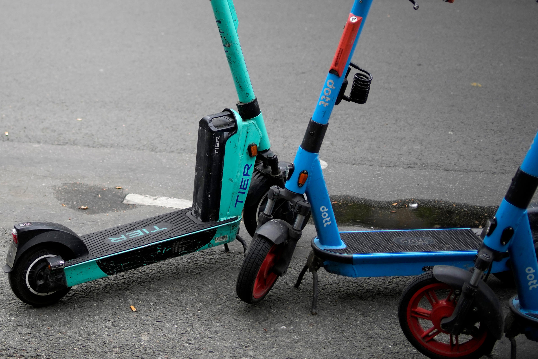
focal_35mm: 73
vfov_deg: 18.3
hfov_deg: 27.0
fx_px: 1091
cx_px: 78
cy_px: 24
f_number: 1.8
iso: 400
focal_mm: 35
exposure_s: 1/4000
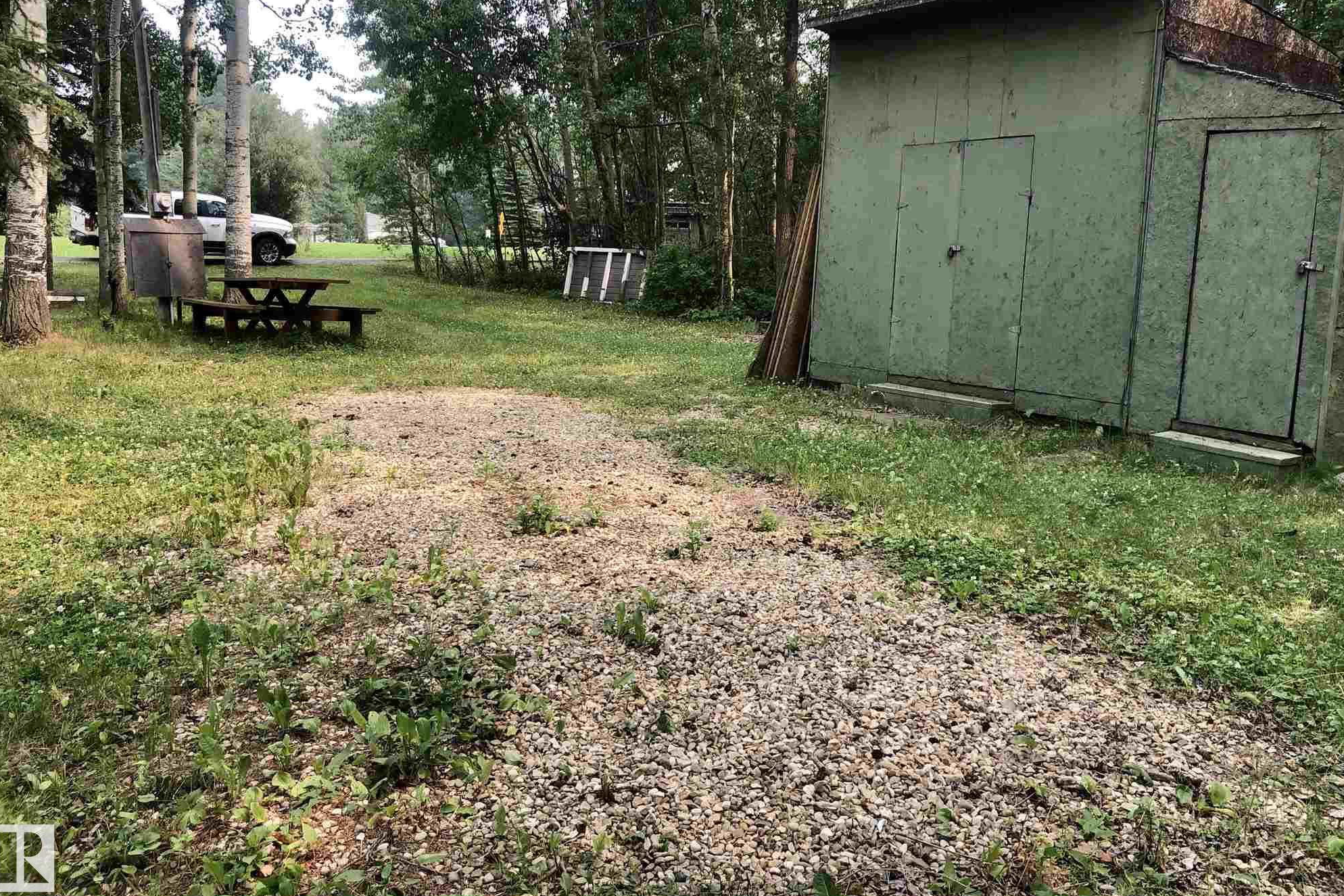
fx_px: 1120
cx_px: 679
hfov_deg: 61.9
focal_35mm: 30
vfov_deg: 43.5
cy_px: 397
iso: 20
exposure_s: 1/322
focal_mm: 3.99
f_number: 1.8
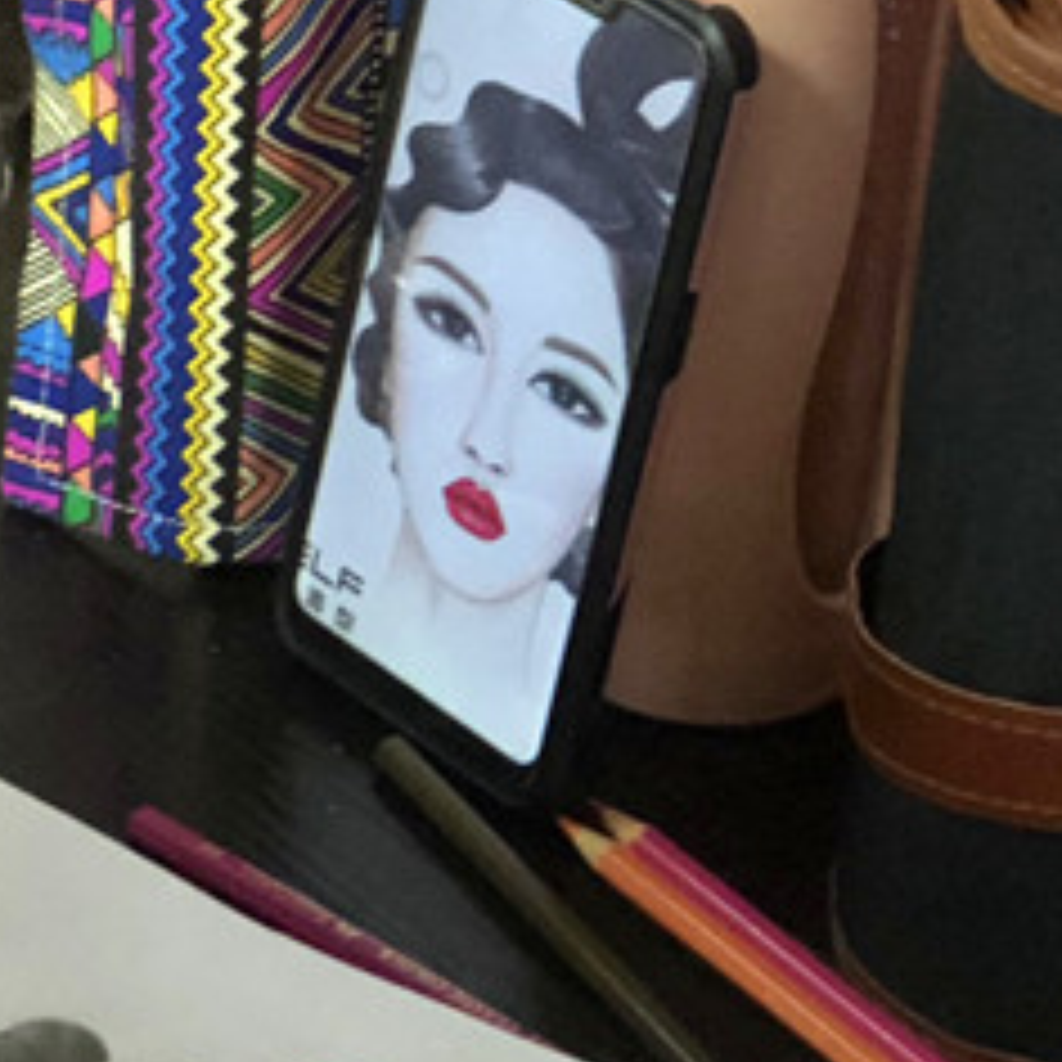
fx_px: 6664
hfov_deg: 8.9
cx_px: -454
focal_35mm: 192
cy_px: 551
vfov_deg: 9.1
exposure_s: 1/33
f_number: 2.8
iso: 1000
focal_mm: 6.6
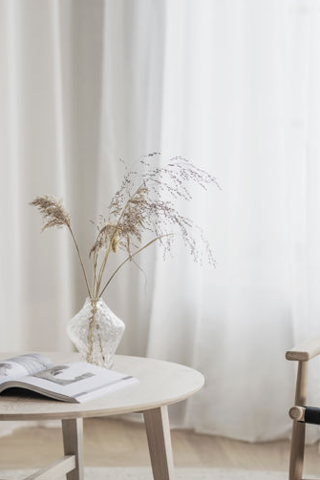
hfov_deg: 8.5
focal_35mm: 162
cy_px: 208
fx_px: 2161
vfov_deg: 12.7
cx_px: 93
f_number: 1.8
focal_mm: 85
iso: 100
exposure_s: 1/25
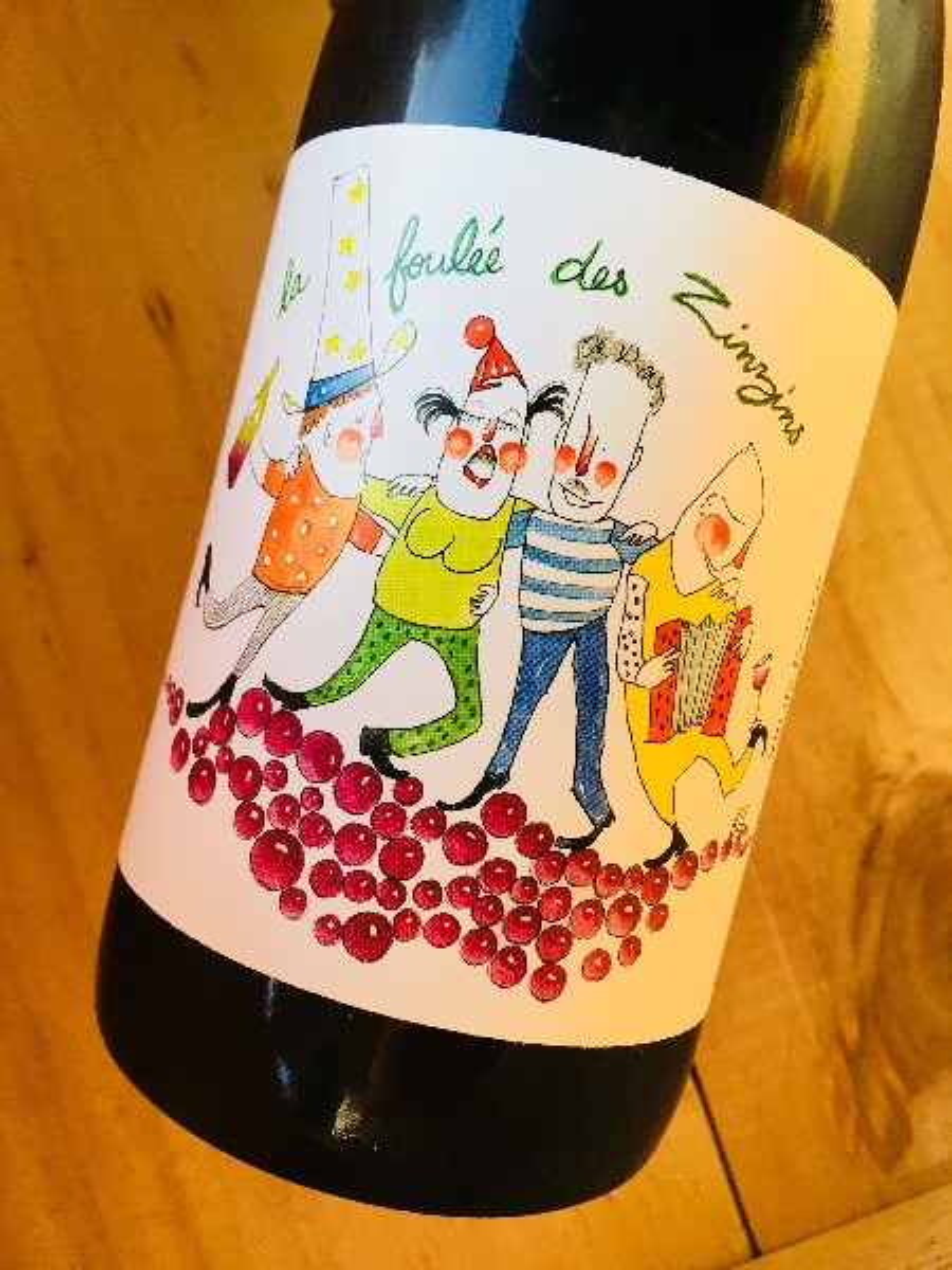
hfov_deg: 48.2
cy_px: 635
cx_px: 476
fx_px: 1063
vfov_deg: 61.7
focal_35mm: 29
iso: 25
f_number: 2.2
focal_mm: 4.15
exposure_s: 1/40
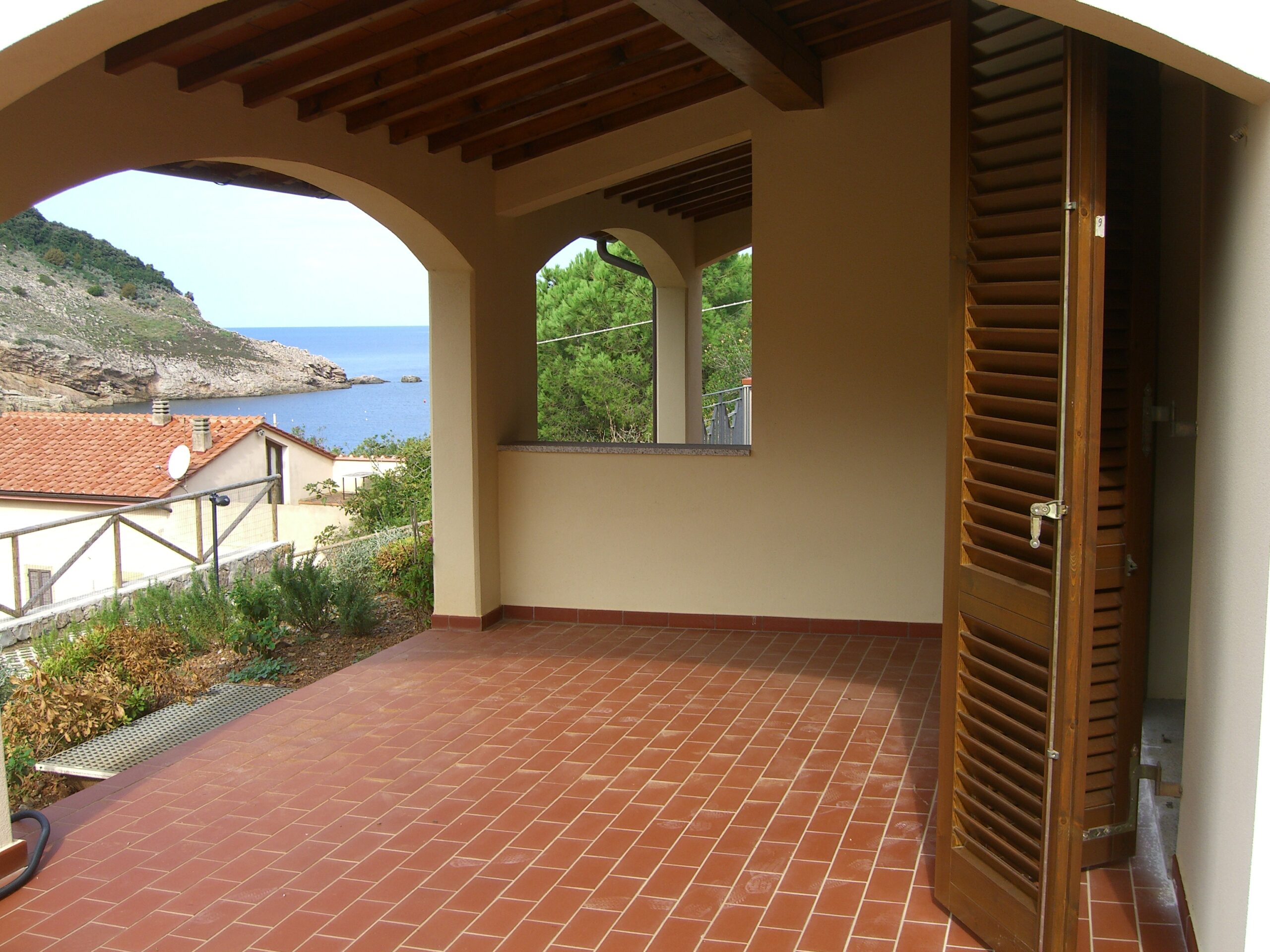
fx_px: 1394
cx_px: 635
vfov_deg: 37.7
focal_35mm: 38
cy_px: 476
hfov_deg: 49.0
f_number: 4
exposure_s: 1/250
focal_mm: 7.9
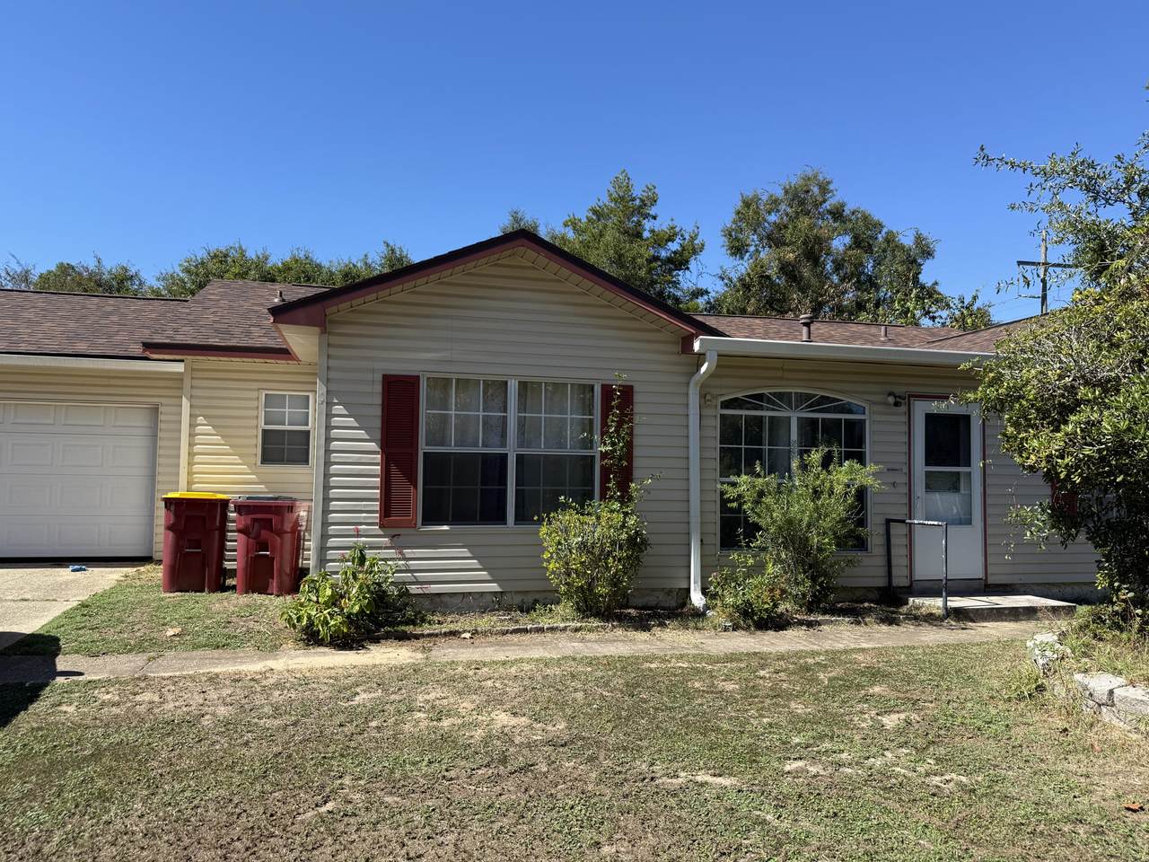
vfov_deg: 56.8
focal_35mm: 24
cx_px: 574
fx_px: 797
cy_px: 431
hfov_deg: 71.6
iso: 80
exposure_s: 1/2907
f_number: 1.78
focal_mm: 6.76
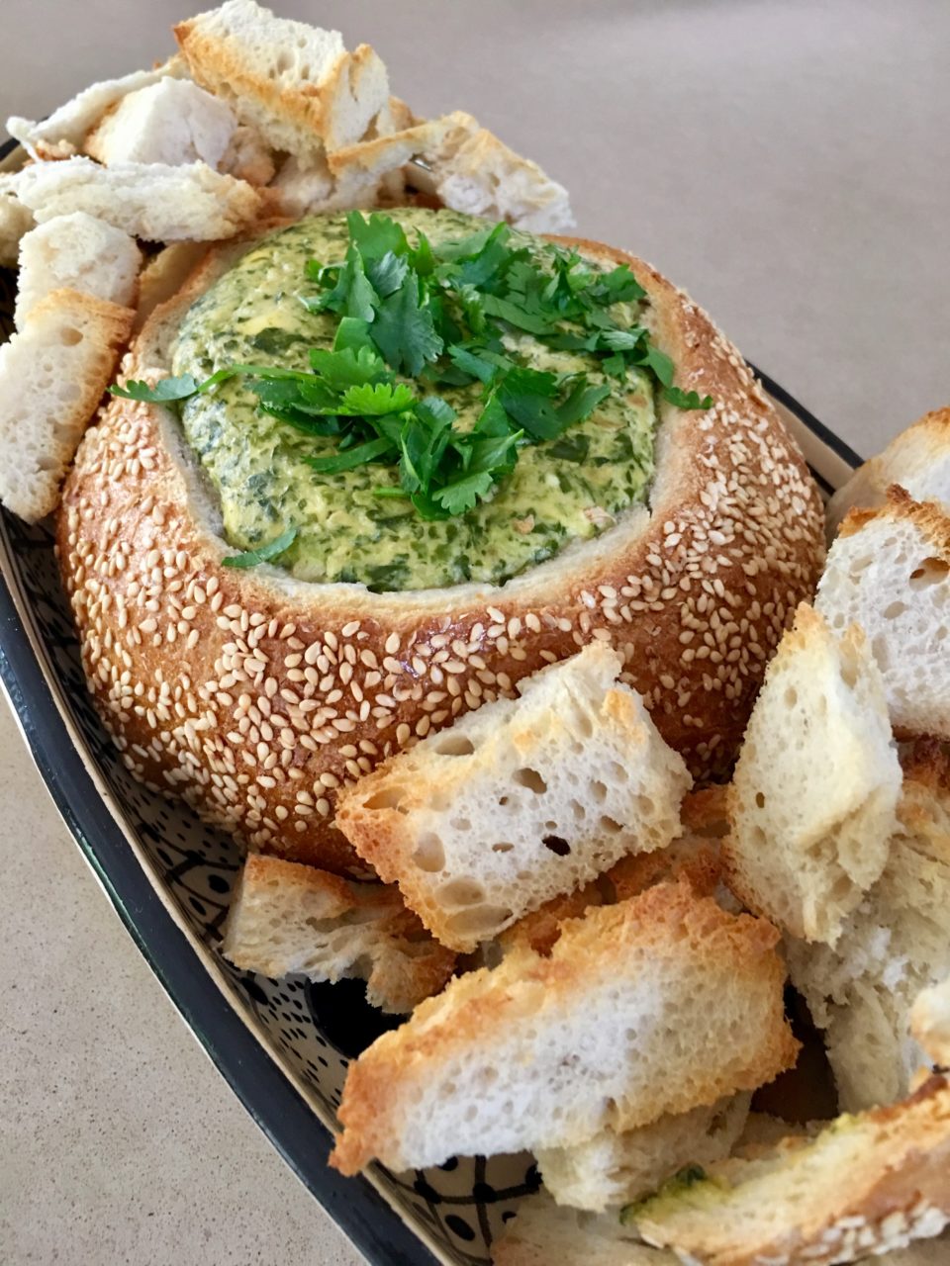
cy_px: 633
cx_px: 475
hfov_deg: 48.2
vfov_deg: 61.7
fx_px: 1061
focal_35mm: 29
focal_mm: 4.15
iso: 100
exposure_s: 1/17
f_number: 2.2
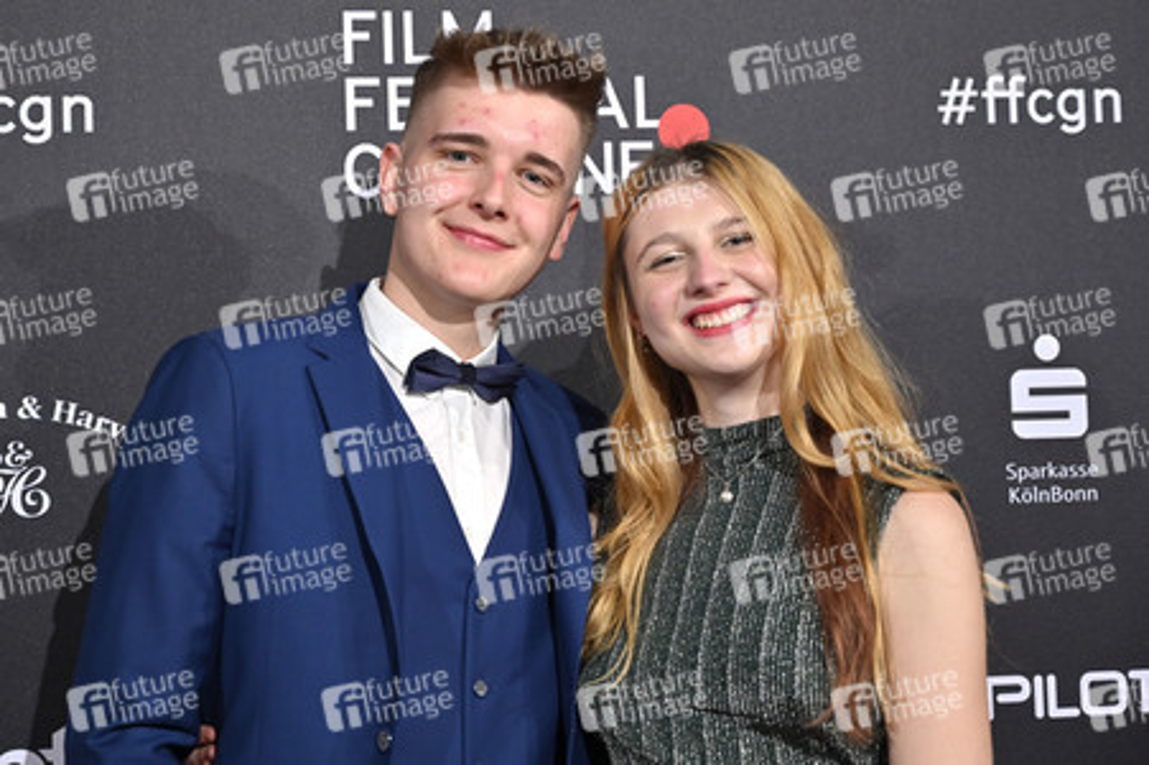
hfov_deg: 32.9
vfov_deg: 22.2
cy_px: 382
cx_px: 574
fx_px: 1945
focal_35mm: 61
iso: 1000
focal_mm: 61
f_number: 4
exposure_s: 1/200
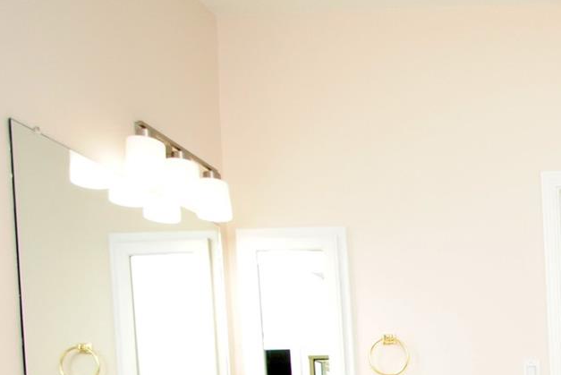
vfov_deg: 24.0
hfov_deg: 32.2
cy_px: 497
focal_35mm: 49
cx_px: 701
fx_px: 764
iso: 200
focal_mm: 10
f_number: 4
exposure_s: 1/60
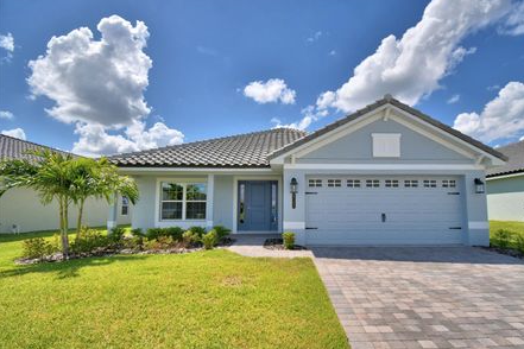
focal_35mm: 17
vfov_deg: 70.3
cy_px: 188
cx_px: 292
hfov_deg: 92.9
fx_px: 247
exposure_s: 1/2000
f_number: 4.5
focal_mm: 10
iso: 100
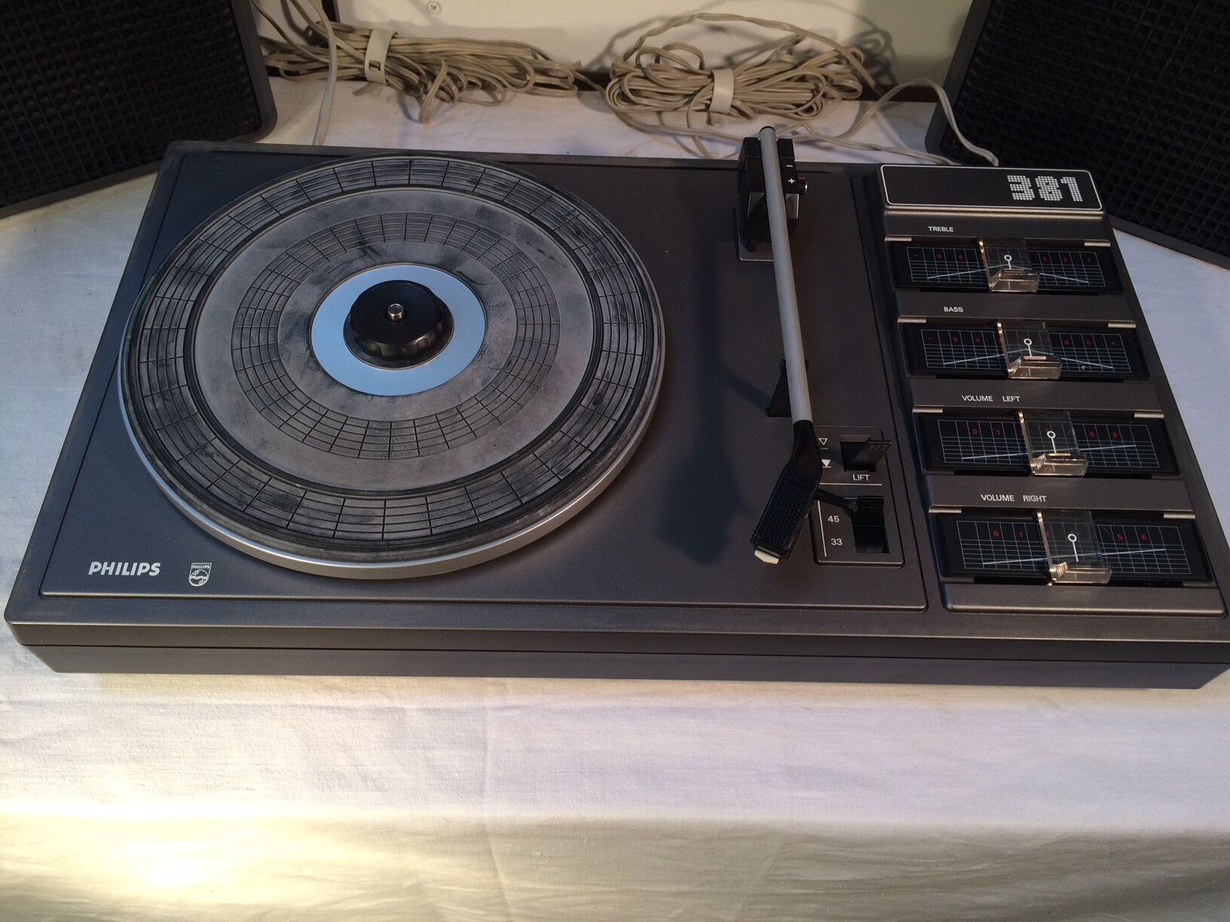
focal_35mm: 29
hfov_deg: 61.7
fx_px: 1030
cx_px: 615
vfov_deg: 48.2
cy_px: 461
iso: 40
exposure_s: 1/50
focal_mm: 4.15
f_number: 2.2
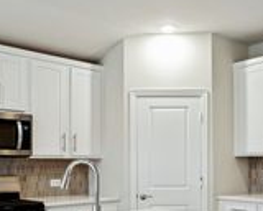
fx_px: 366
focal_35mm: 47
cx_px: 159
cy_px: 176
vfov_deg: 31.1
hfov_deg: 39.4
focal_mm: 16
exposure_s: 1/10
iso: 320
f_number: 9
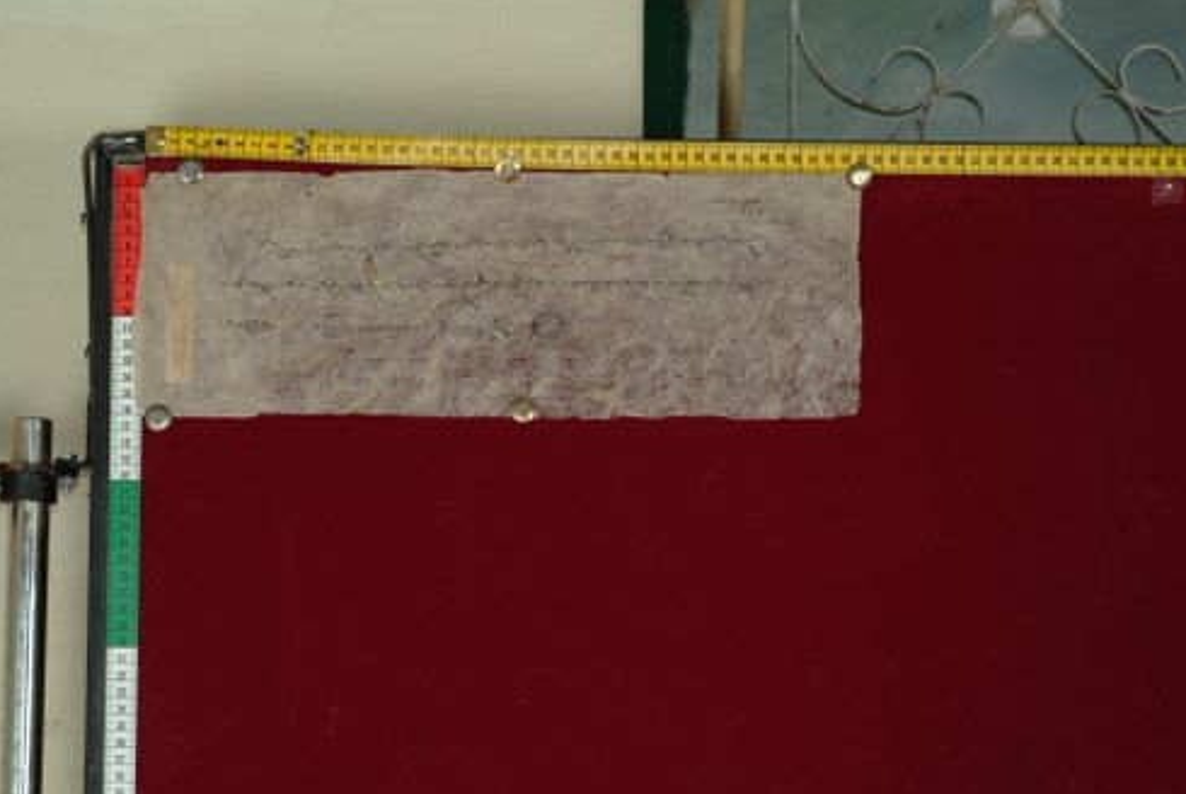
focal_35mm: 93
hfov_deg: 22.0
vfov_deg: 14.8
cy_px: 405
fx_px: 3052
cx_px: 571
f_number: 13
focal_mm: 59
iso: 160
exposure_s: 1/20
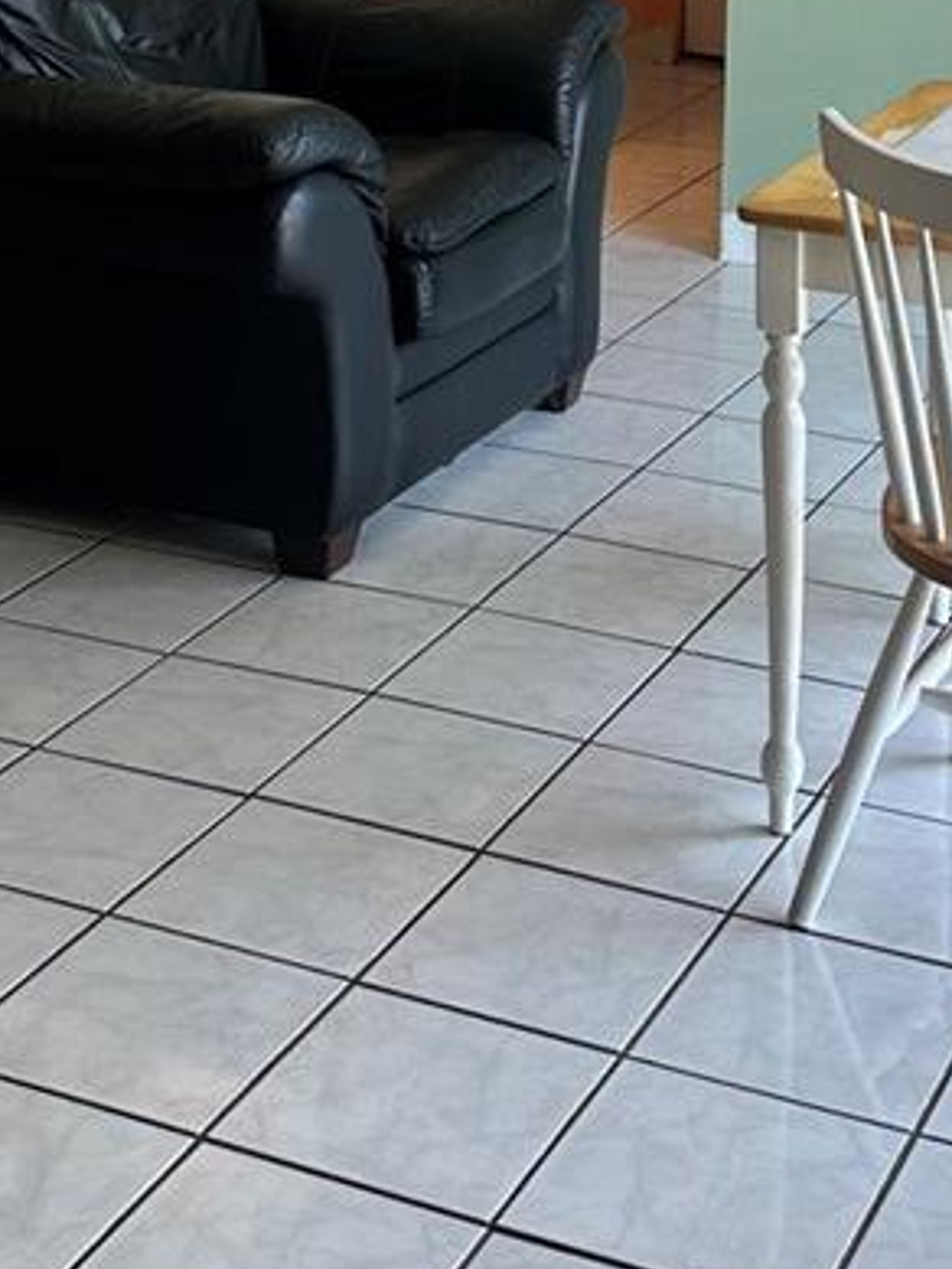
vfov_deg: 23.8
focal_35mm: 74
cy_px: -281
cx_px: 580
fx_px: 2712
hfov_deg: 19.9
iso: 64
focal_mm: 6.86
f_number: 1.78
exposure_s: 1/120
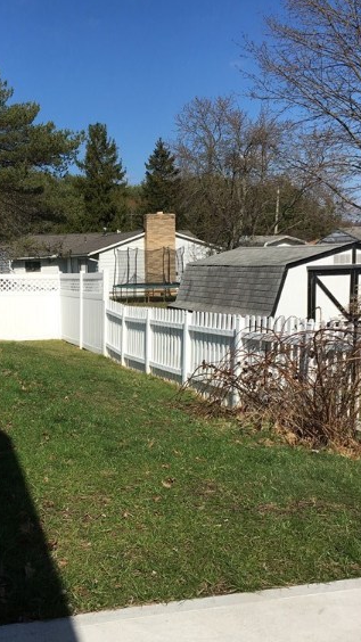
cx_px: 98
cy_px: 369
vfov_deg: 47.2
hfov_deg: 27.4
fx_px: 732
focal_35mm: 43
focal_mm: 4.15
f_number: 2.2
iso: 25
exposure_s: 1/2849
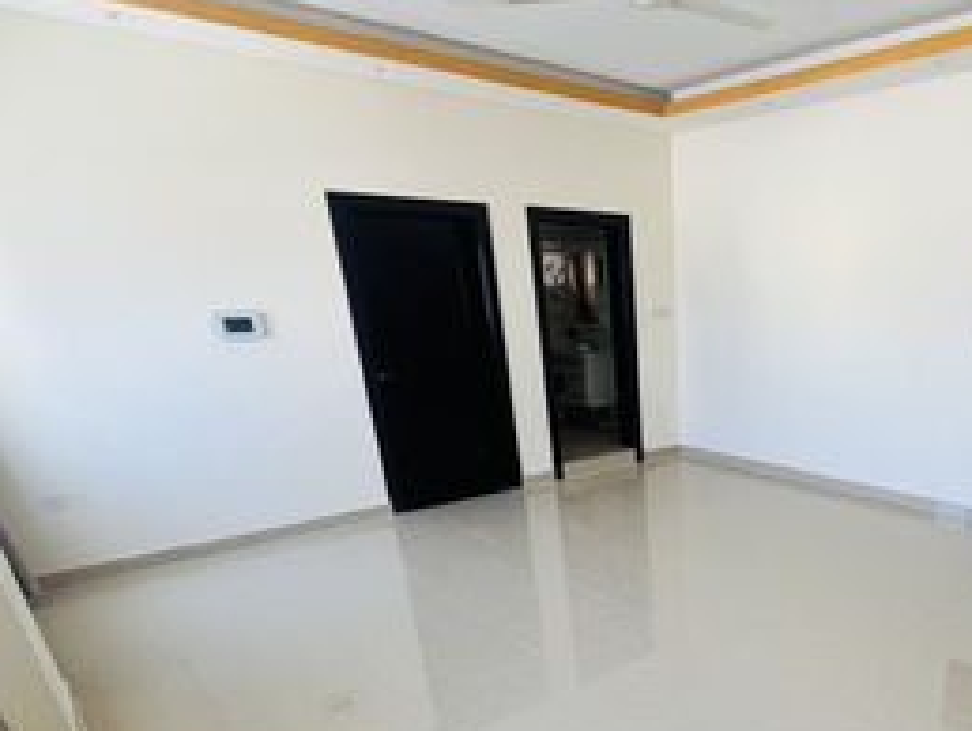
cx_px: 737
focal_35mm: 23
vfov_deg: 55.0
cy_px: 582
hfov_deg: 68.7
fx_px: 646
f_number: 1.8
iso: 250
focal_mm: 1.57
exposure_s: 1/99
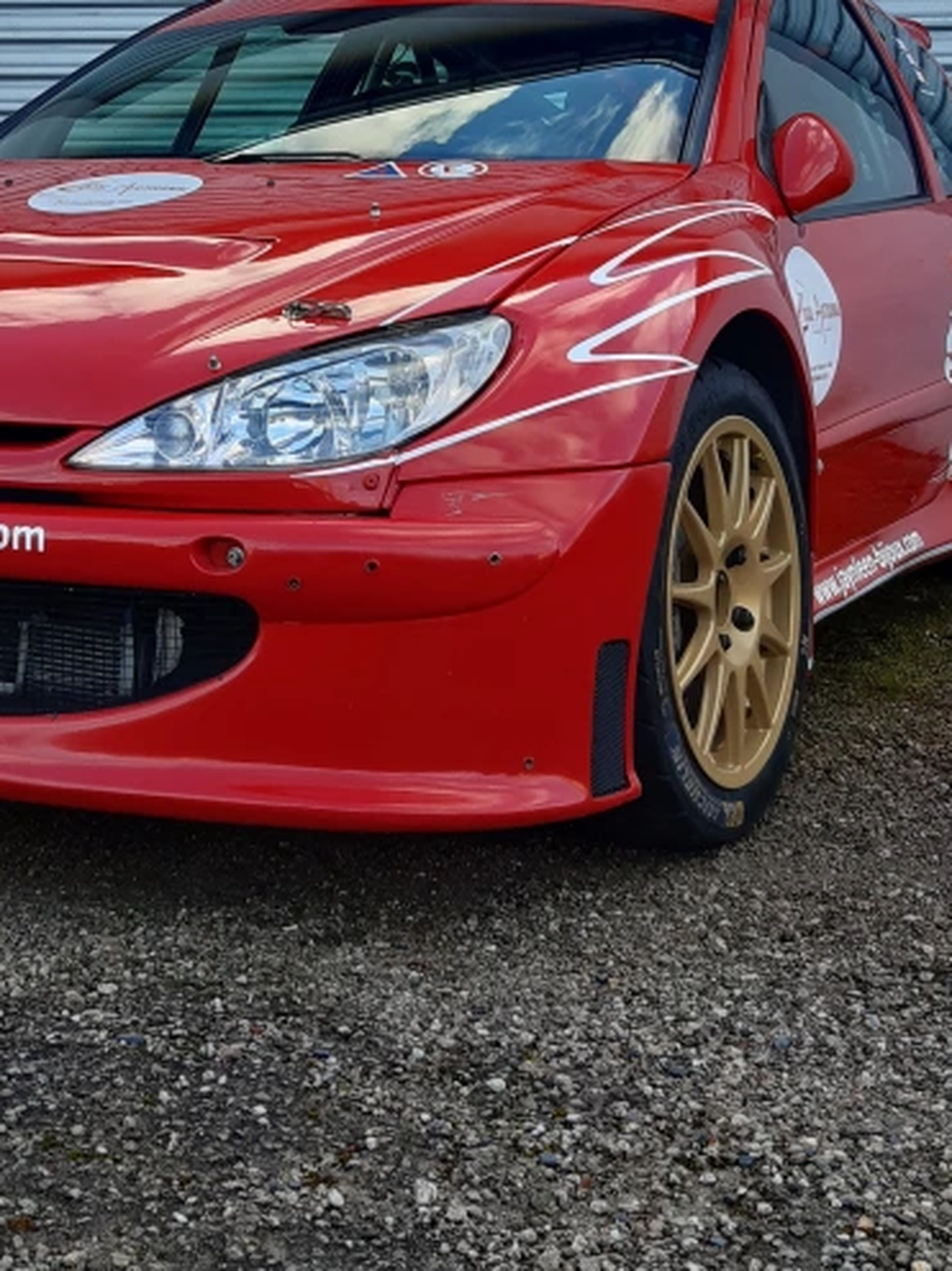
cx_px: 308
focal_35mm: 56
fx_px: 2054
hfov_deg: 25.9
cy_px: 240
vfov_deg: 33.3
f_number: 1.7
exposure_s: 1/279
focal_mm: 3.92
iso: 40
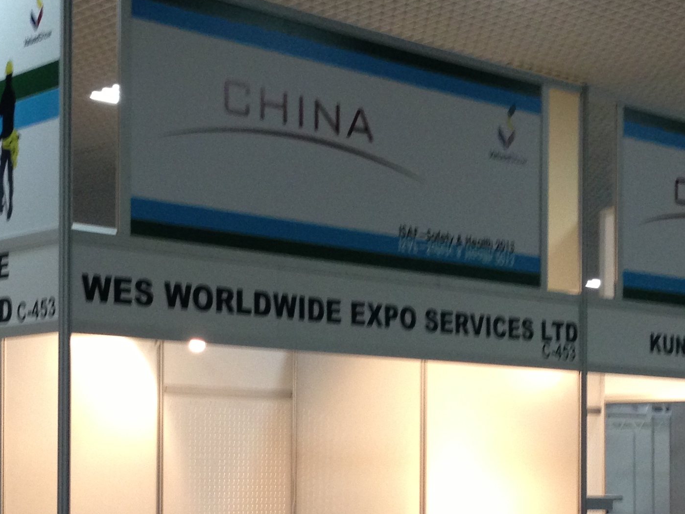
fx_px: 1524
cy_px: 429
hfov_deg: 25.1
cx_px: 184
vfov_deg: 18.9
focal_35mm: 77
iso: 160
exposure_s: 1/20
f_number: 2.4
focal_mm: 4.13
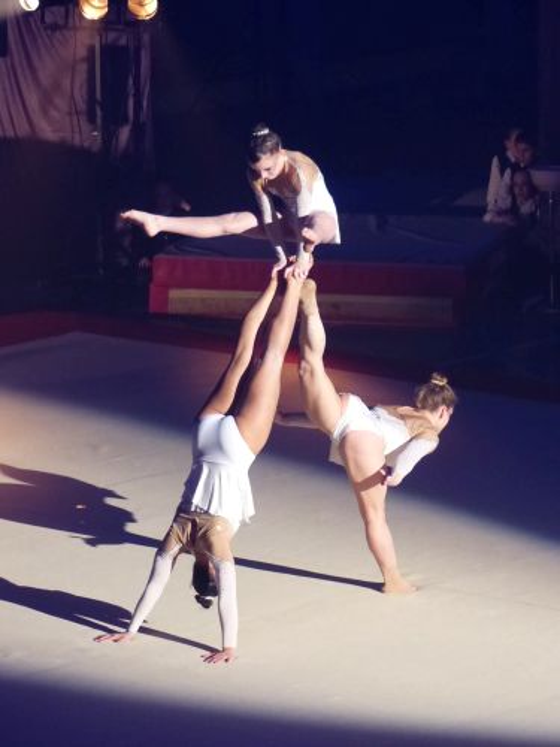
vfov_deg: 7.8
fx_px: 5479
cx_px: 280
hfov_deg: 5.9
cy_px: 374
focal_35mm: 254
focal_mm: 45.7
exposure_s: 1/25
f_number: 2.8
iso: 800
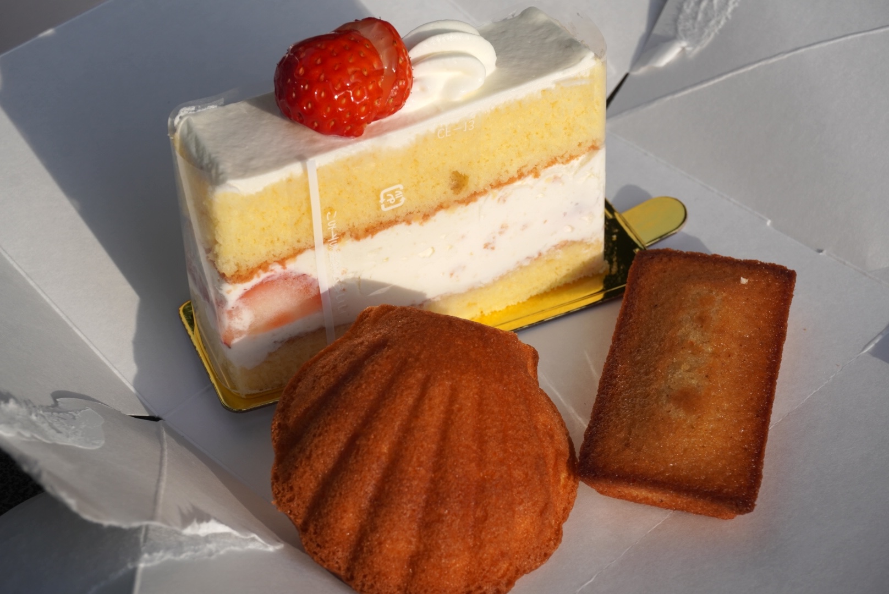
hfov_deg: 28.6
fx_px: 1742
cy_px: 297
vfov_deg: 19.4
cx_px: 444
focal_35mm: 70
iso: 100
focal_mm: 47
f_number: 9
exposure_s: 1/250
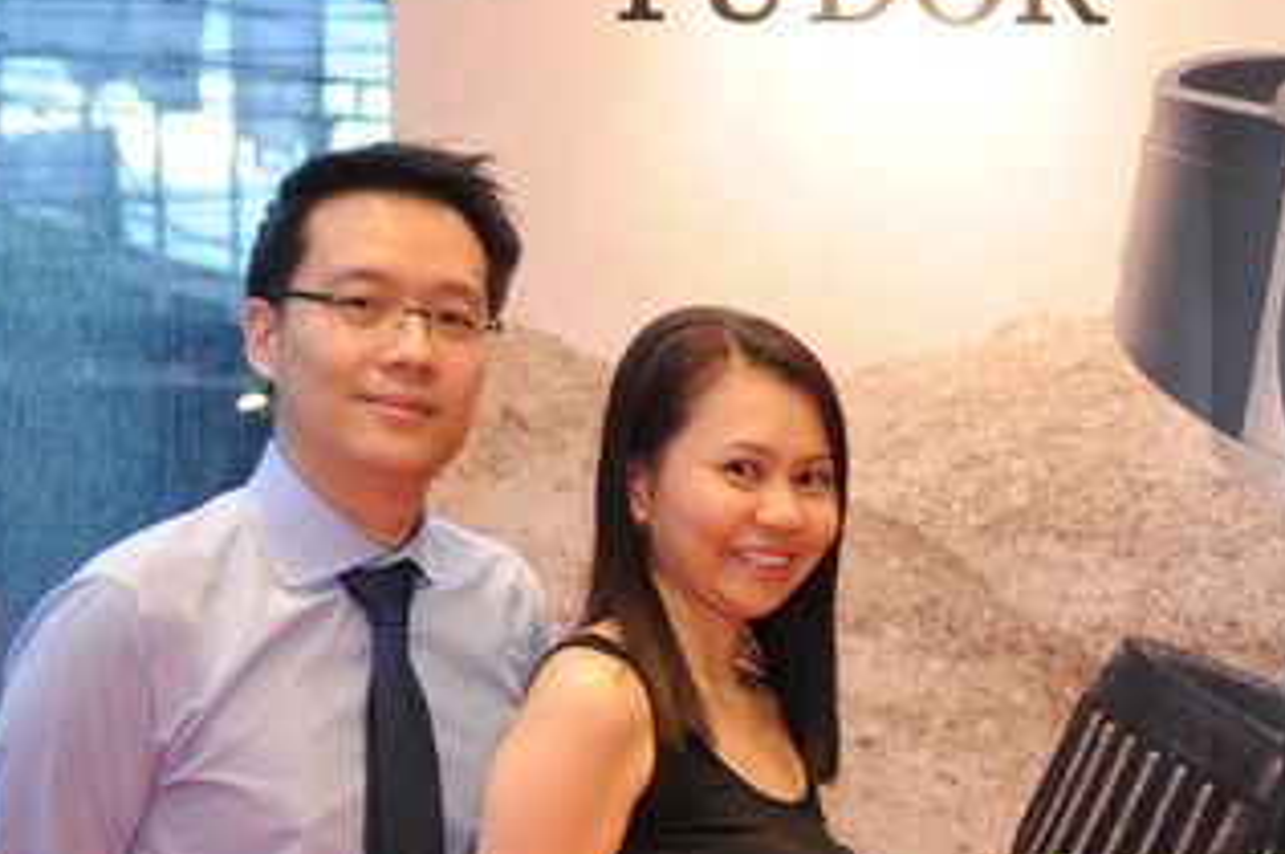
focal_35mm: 114
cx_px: 1643
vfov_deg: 11.9
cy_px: 767
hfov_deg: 17.0
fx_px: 4065
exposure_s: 1/125
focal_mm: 40
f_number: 3.2
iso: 1600
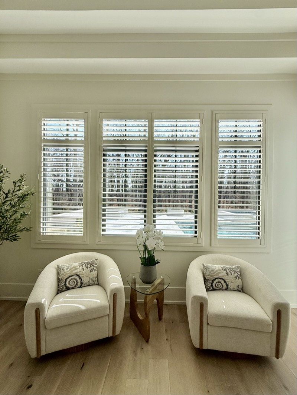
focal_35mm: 14
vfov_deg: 102.1
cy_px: 198
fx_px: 160
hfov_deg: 85.7
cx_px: 148
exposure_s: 1/955
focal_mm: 2.22
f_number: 2.2
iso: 50
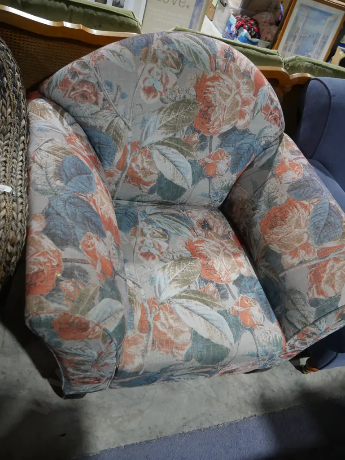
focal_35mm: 28
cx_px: 172
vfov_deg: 63.4
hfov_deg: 49.8
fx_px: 372
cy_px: 230
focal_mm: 14
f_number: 3.5
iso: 640
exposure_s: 1/60
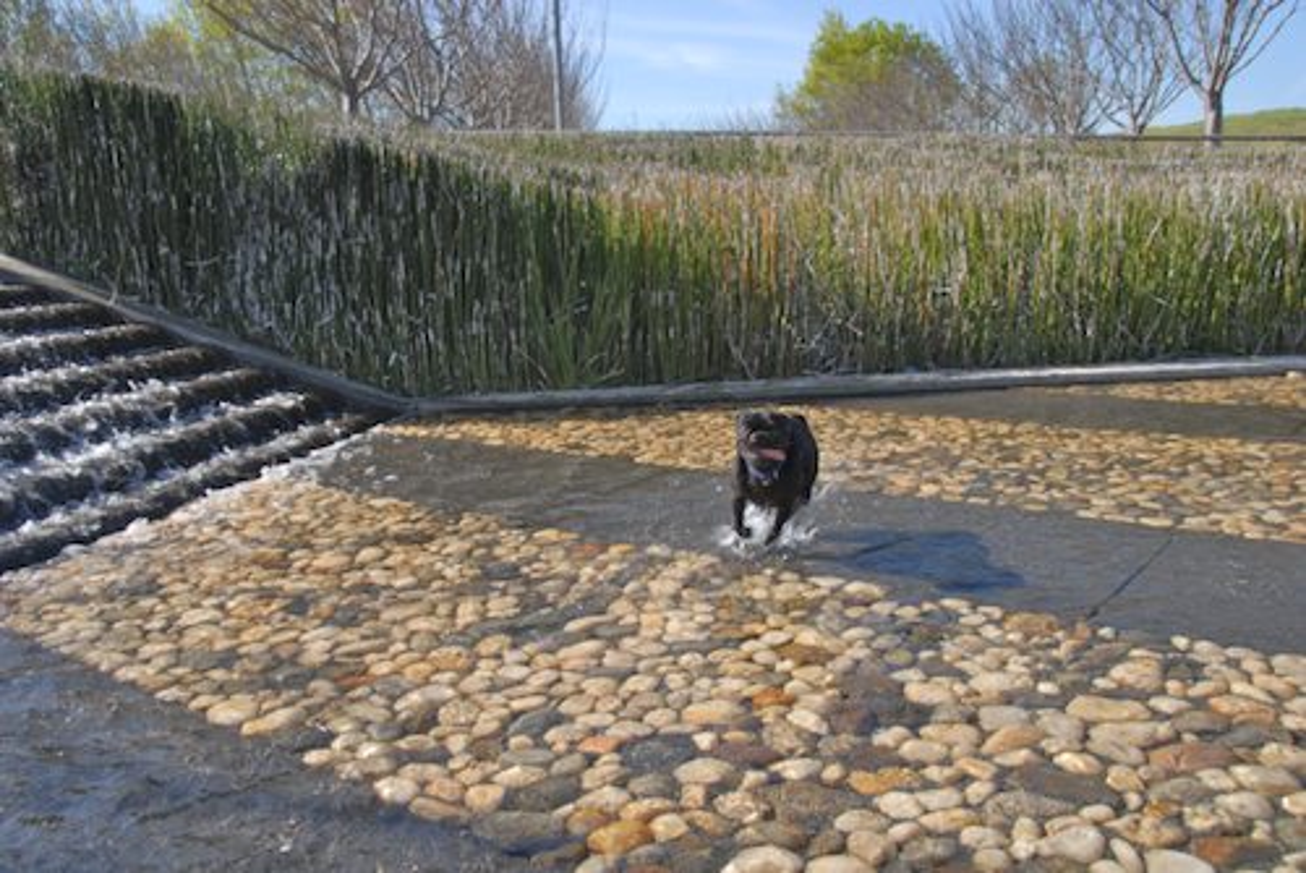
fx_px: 1089
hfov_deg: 61.9
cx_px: 653
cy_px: 436
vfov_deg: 43.7
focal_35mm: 30
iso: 100
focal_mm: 20
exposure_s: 1/125
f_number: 8
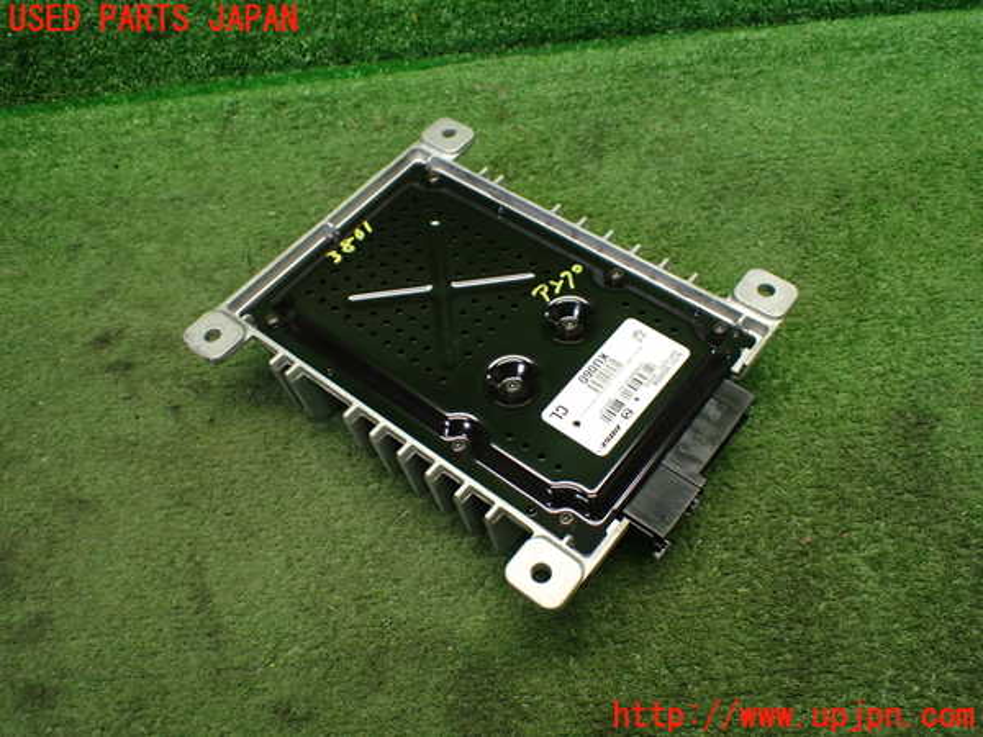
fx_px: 852
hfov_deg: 60.0
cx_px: 492
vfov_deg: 46.8
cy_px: 368
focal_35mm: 30
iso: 500
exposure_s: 1/125
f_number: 2.3
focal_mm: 5.4
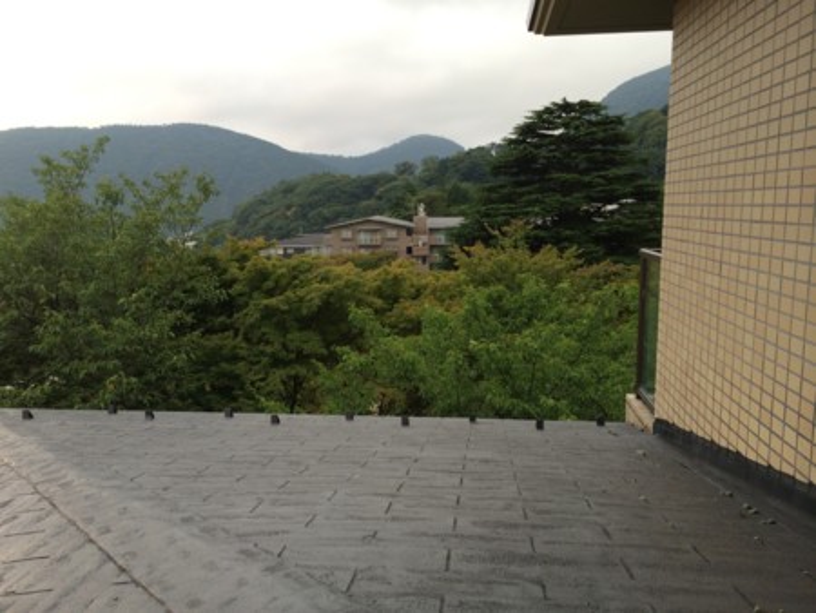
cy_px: 306
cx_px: 408
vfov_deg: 46.8
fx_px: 708
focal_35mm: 30
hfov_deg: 59.9
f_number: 2.2
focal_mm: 4.12
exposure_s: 1/60
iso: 32
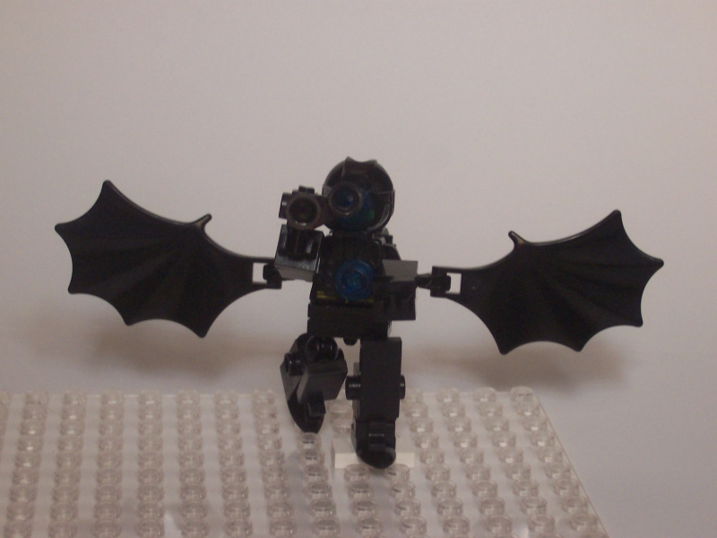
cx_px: 358
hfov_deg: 17.3
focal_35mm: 114
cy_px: 269
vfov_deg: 13.0
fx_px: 2361
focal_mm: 17.6
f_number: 4.8
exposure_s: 1/15
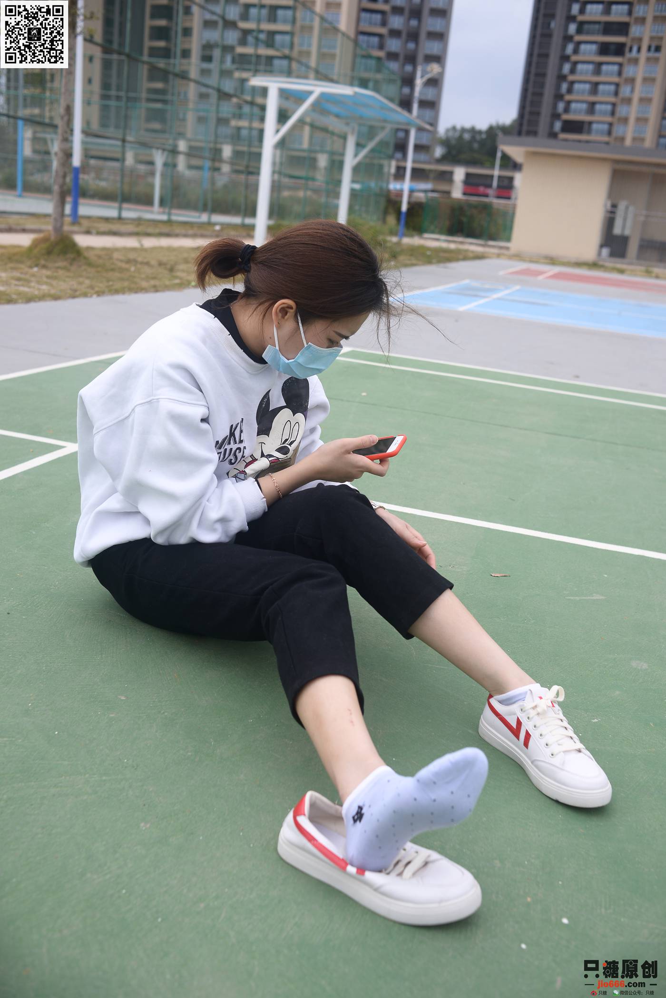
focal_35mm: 35
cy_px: 499
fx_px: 970
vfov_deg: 54.4
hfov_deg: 37.9
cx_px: 333
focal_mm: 35
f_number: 5.6
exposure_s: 1/400
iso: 125
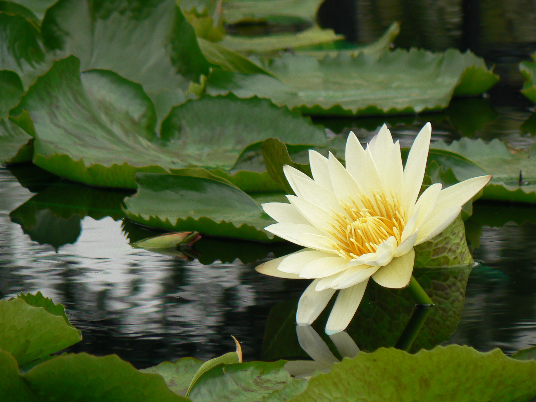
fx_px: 6689
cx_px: 268
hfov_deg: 4.6
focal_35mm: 432
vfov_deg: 3.4
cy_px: 201
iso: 80
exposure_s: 1/125
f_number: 4
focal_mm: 72
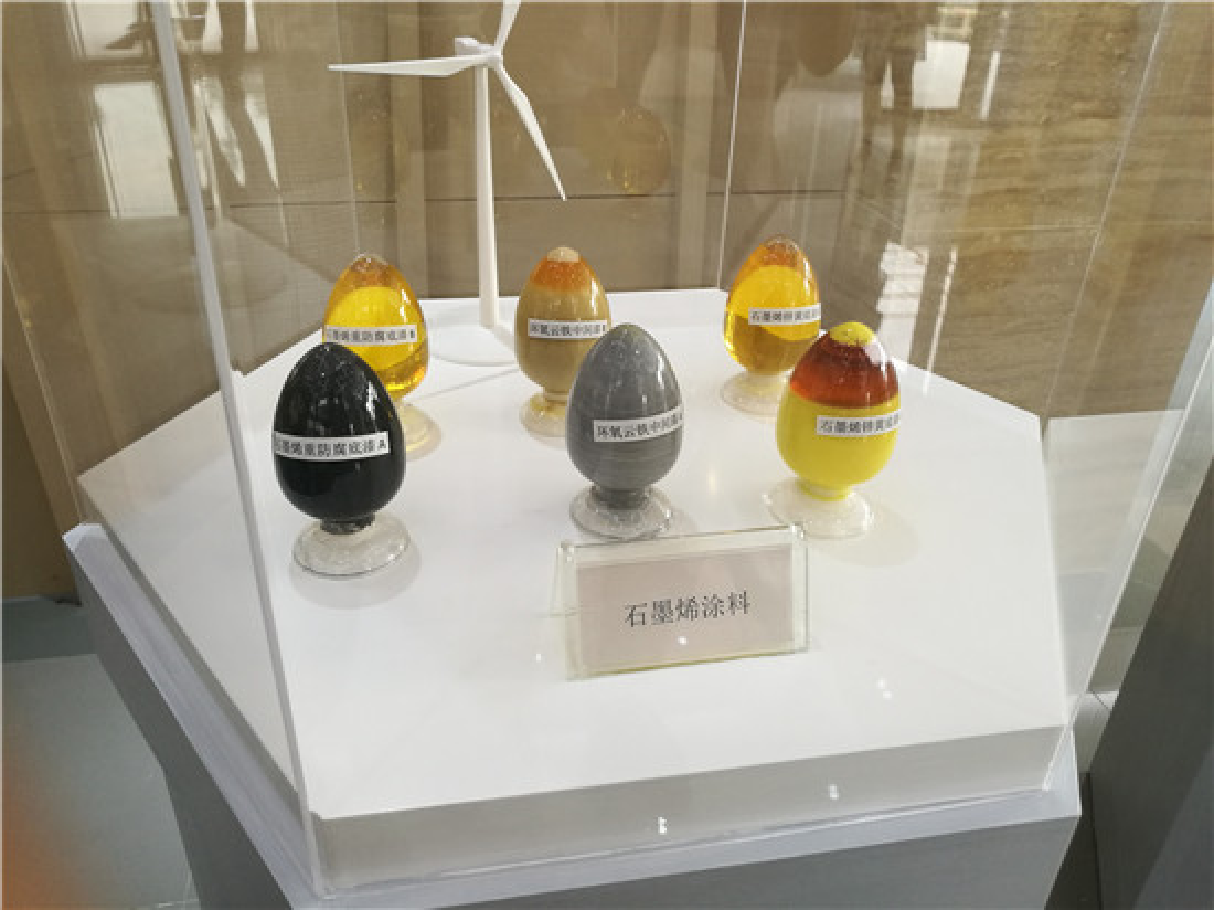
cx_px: 607
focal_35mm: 27
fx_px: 946
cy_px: 455
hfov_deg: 65.3
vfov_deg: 51.3
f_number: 2.2
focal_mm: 4.5
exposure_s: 1/33.3
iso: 125
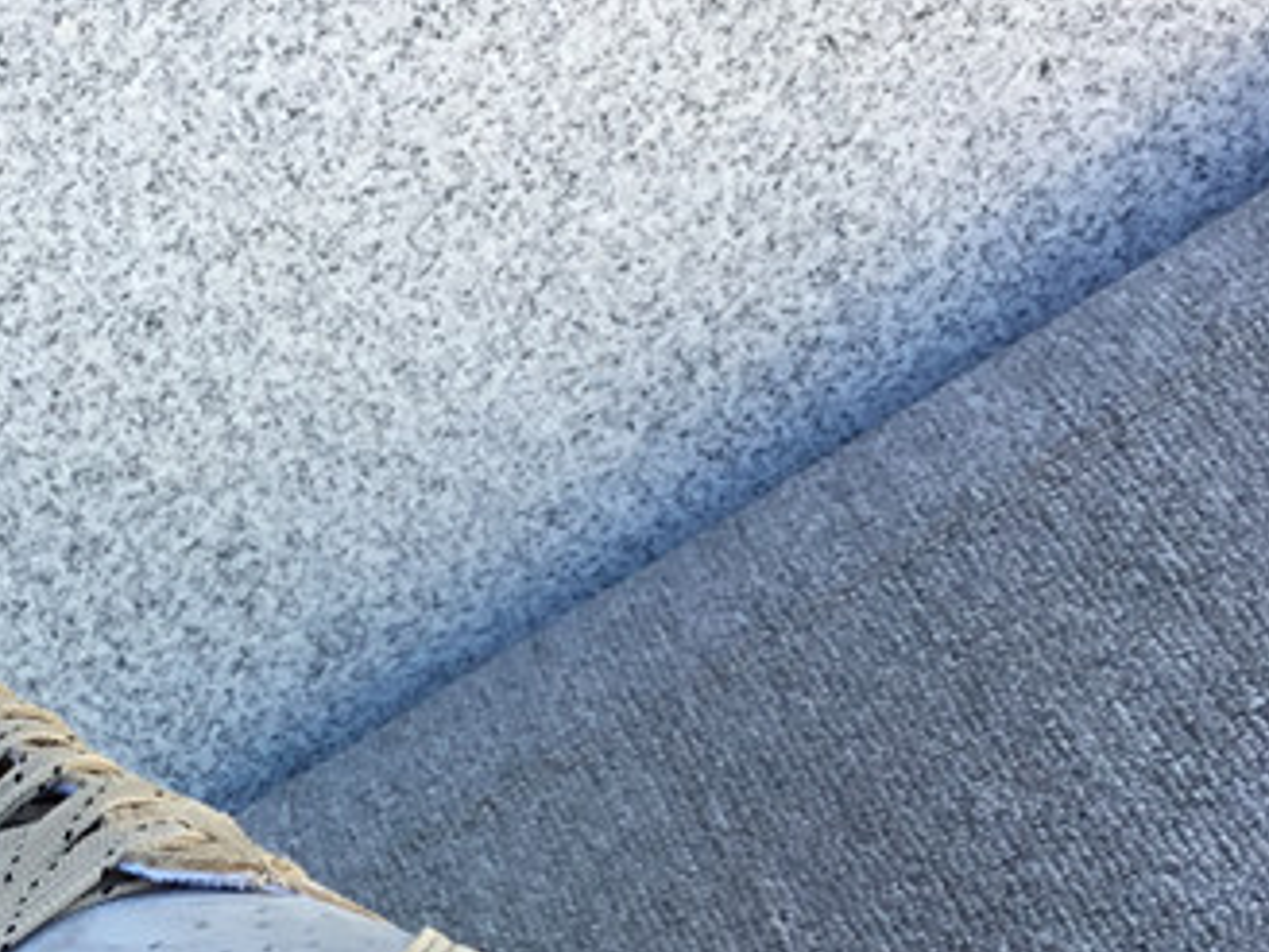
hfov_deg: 22.4
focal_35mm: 85
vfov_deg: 17.0
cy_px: 927
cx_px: 116
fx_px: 3116
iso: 25
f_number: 2.4
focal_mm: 3.3
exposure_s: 1/100
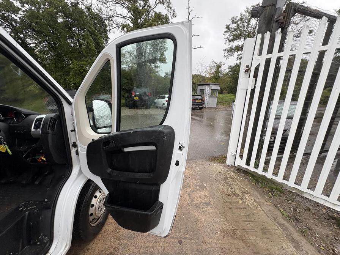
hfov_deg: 102.1
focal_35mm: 14
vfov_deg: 85.7
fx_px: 138
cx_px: 170
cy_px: 128
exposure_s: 1/99
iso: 80
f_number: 2.2
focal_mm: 2.22
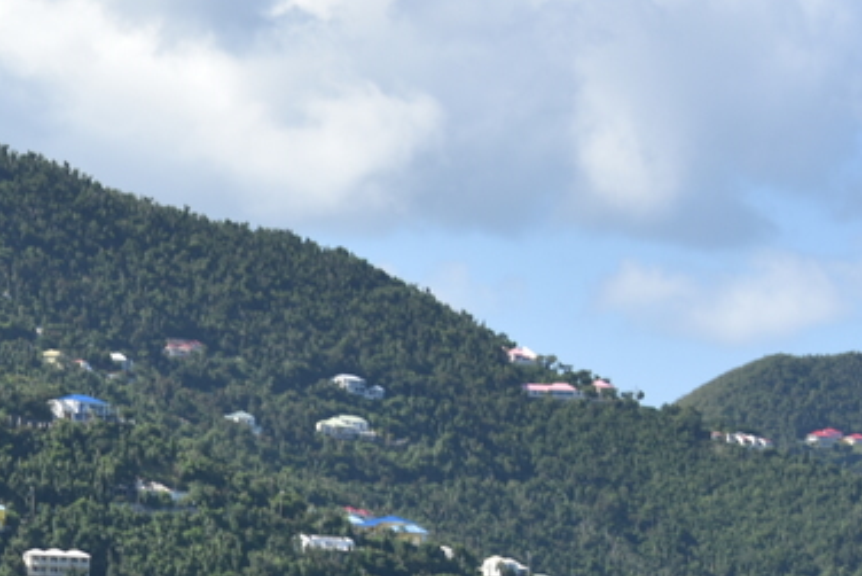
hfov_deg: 9.6
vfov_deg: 6.5
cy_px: 395
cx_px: -202
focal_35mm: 211
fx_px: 5054
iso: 100
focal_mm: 62
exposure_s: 1/320
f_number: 9
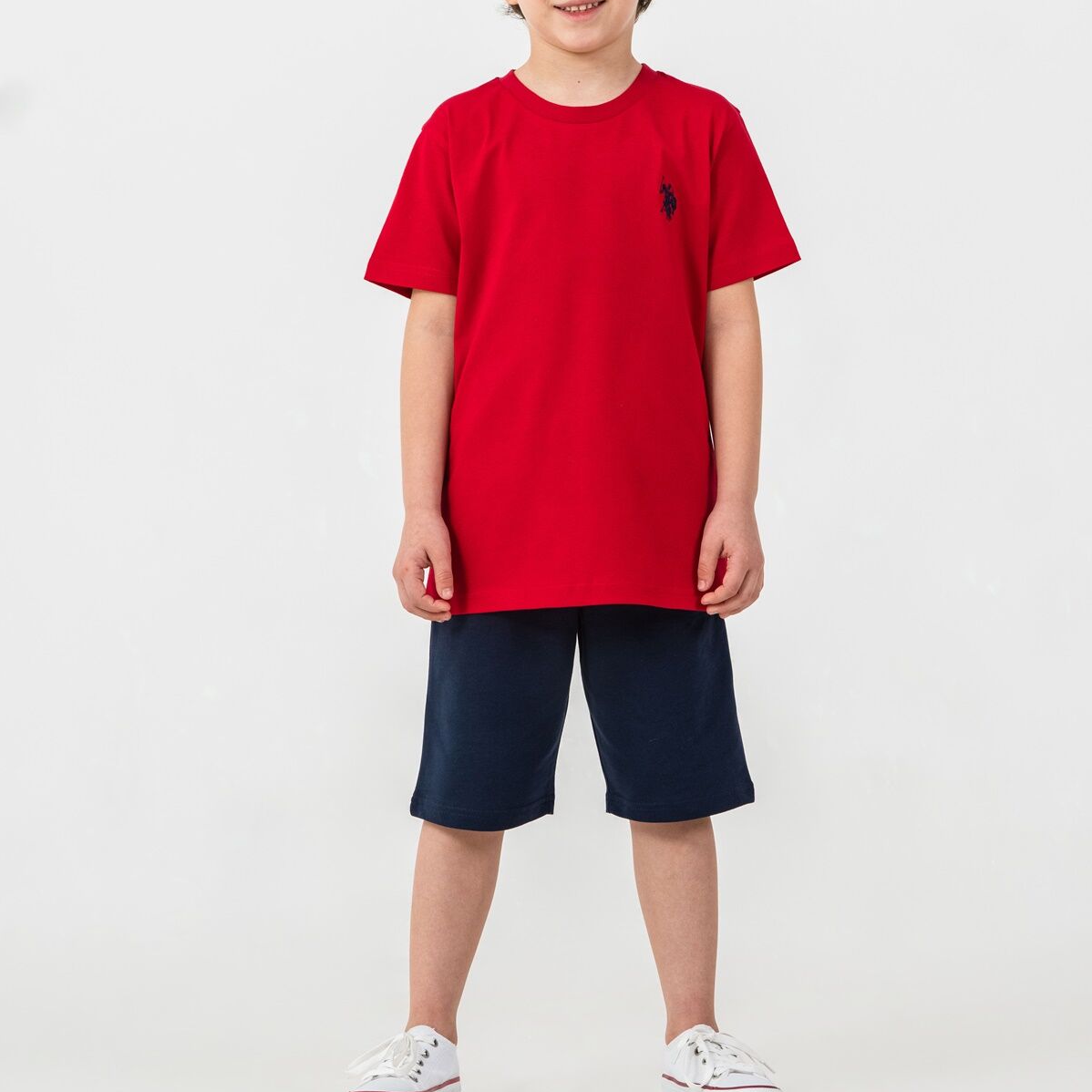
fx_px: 5925
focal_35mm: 166
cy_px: 441
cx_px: 546
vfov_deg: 10.5
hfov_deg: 10.5
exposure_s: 1/160
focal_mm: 87
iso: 160
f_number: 6.3
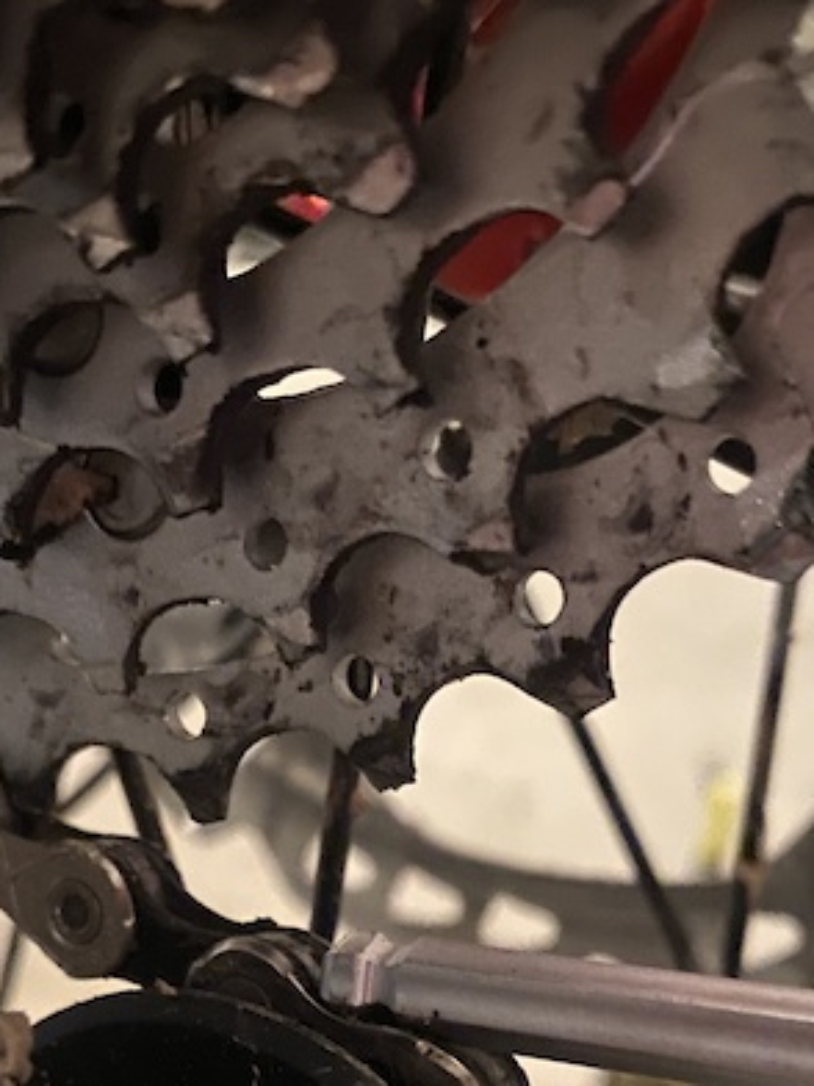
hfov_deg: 27.5
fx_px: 1662
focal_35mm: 53
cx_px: 363
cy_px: 972
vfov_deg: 34.2
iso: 1000
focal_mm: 4.25
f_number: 1.8
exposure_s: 1/14
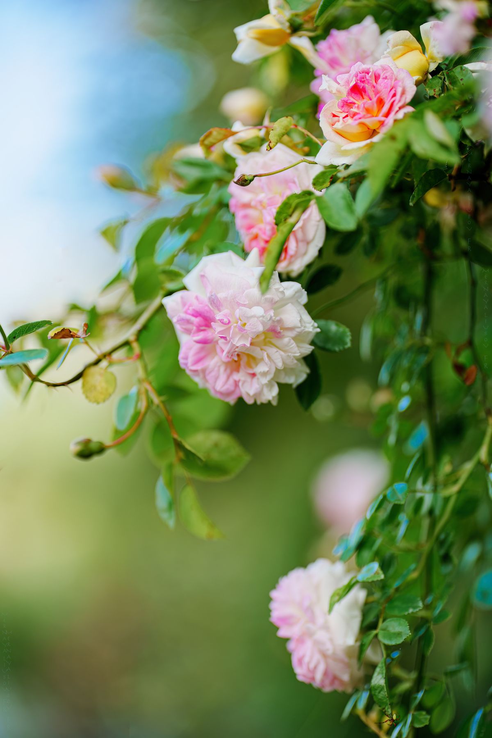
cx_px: 246
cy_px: 369
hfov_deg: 16.1
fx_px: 1742
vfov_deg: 23.9
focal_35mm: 85
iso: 100
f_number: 1.8
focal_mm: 85
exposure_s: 1/800
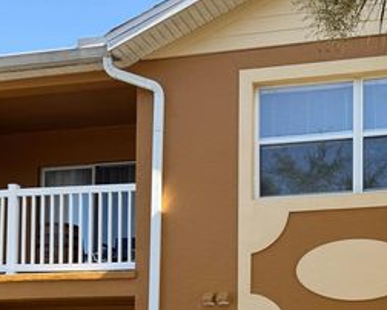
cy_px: 377
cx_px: 342
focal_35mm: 62
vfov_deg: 22.6
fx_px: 711
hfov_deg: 29.3
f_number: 1.78
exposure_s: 1/822
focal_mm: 6.76
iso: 100
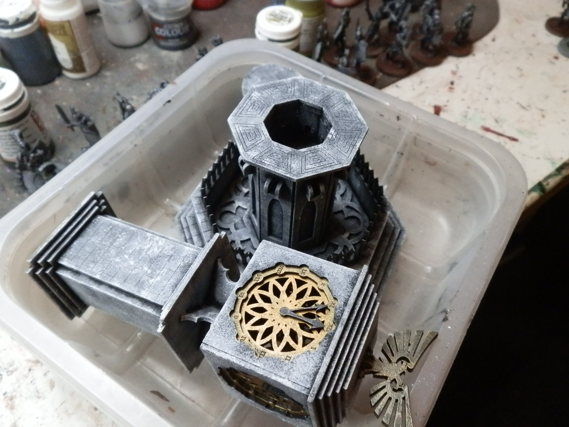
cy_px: 214
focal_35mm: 28
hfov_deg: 63.4
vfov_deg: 49.7
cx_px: 284
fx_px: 460
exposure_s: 1/125
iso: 400
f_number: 3.1
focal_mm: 5
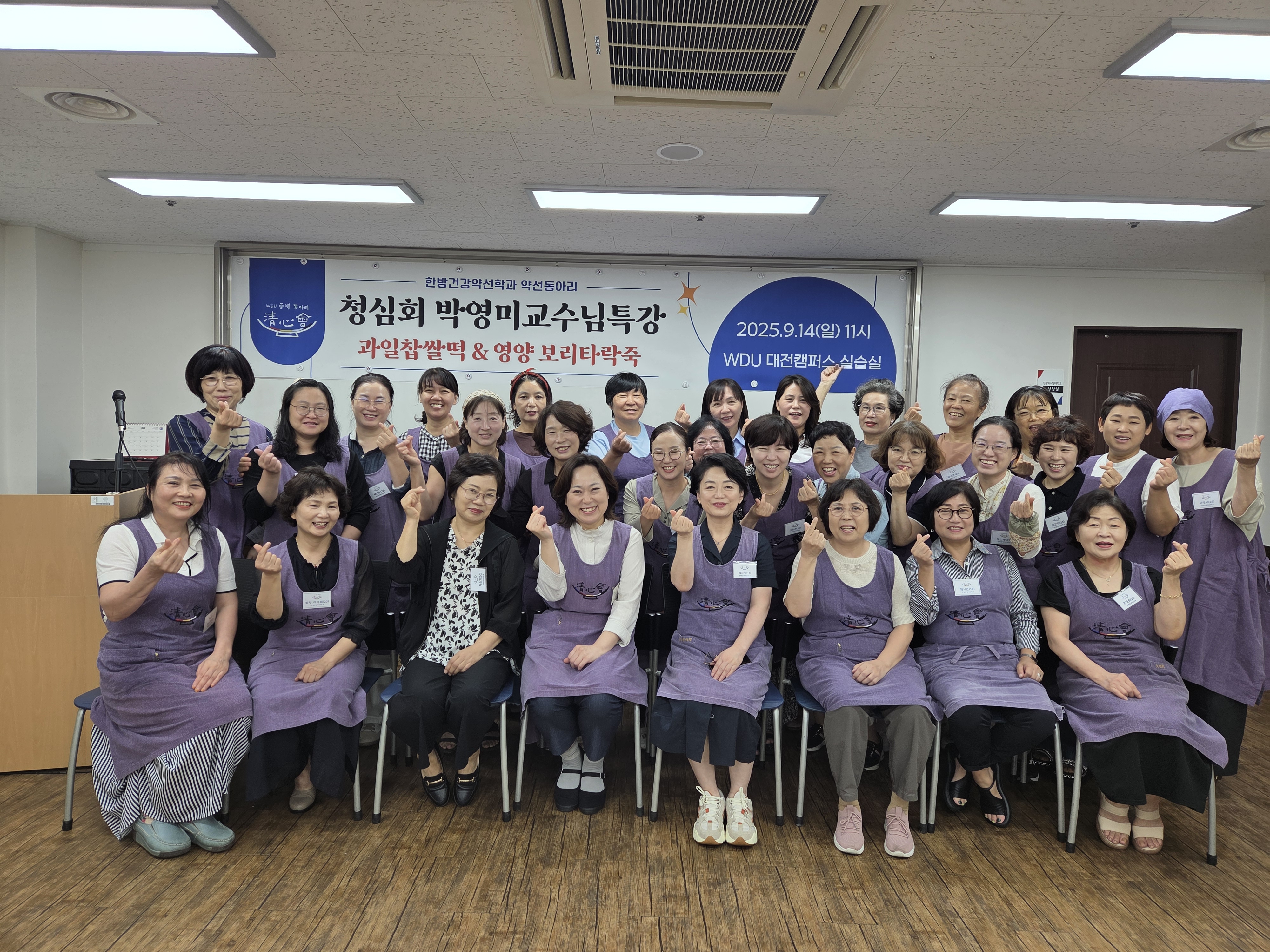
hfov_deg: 73.9
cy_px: 476
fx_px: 844
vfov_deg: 58.9
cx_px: 635
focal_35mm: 23
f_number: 1.8
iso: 64
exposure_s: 1/120
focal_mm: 5.4
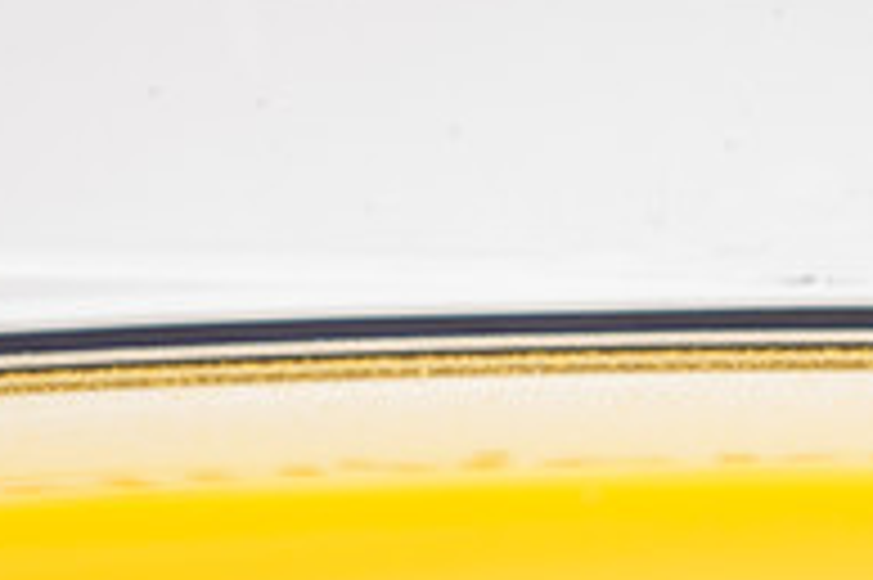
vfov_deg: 3.5
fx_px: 9377
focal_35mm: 387
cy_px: 854
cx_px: 860
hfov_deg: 5.3
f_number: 1.4
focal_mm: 50
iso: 50
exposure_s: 1/500
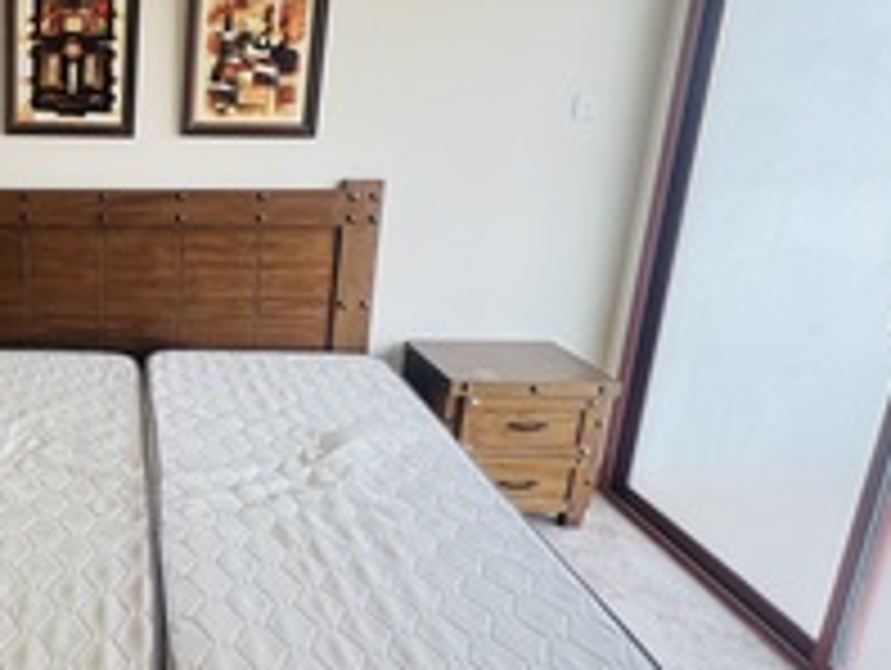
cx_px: 38
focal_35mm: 30
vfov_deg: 46.8
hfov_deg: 50.6
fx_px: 773
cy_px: 304
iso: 32
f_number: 1.8
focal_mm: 1.57
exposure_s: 1/99
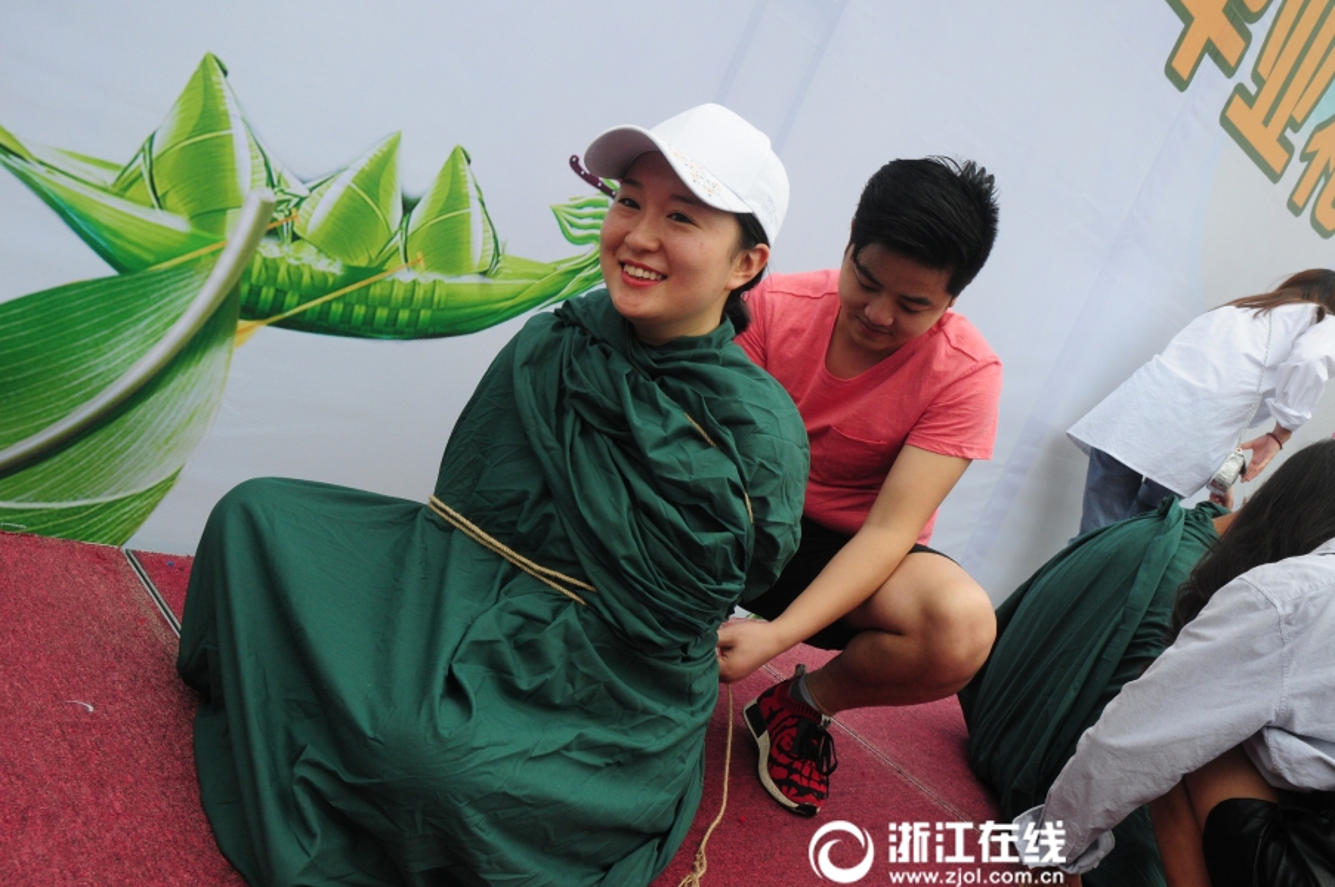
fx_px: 1222
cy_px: 444
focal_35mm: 33
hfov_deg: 57.3
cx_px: 668
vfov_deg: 39.9
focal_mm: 22
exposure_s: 1/400
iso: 500
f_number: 10
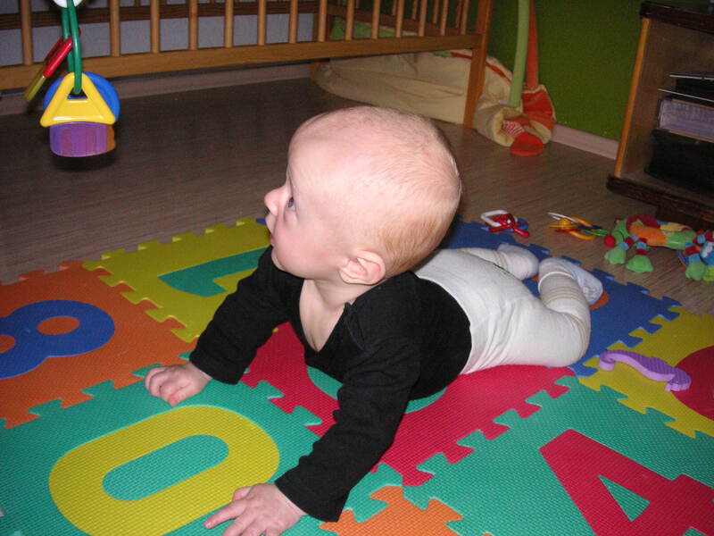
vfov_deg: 38.7
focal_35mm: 37
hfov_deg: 50.1
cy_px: 268
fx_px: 763
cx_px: 357
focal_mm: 6.1
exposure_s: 1/45
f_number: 2.8
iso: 160
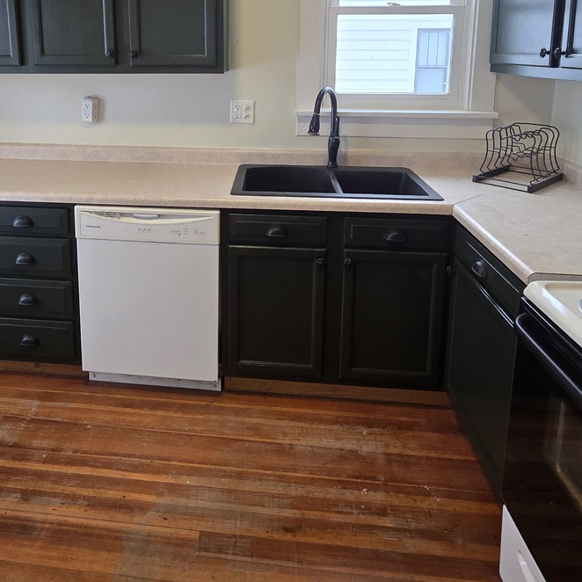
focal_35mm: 25
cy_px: 139
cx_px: 218
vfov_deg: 59.3
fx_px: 476
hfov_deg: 62.1
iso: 100
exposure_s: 1/60
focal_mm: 2.2
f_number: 2.2
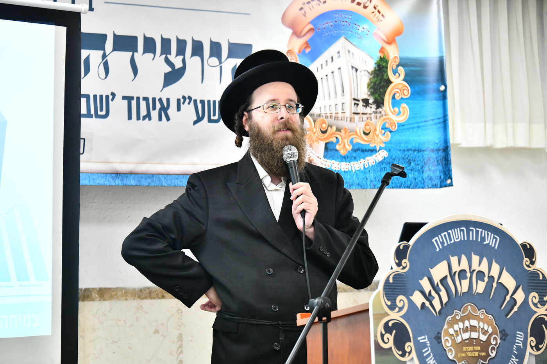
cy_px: 182
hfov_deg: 14.2
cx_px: 274
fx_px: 2203
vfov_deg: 9.5
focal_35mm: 145
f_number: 5.6
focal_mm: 145
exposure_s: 1/160
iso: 3200
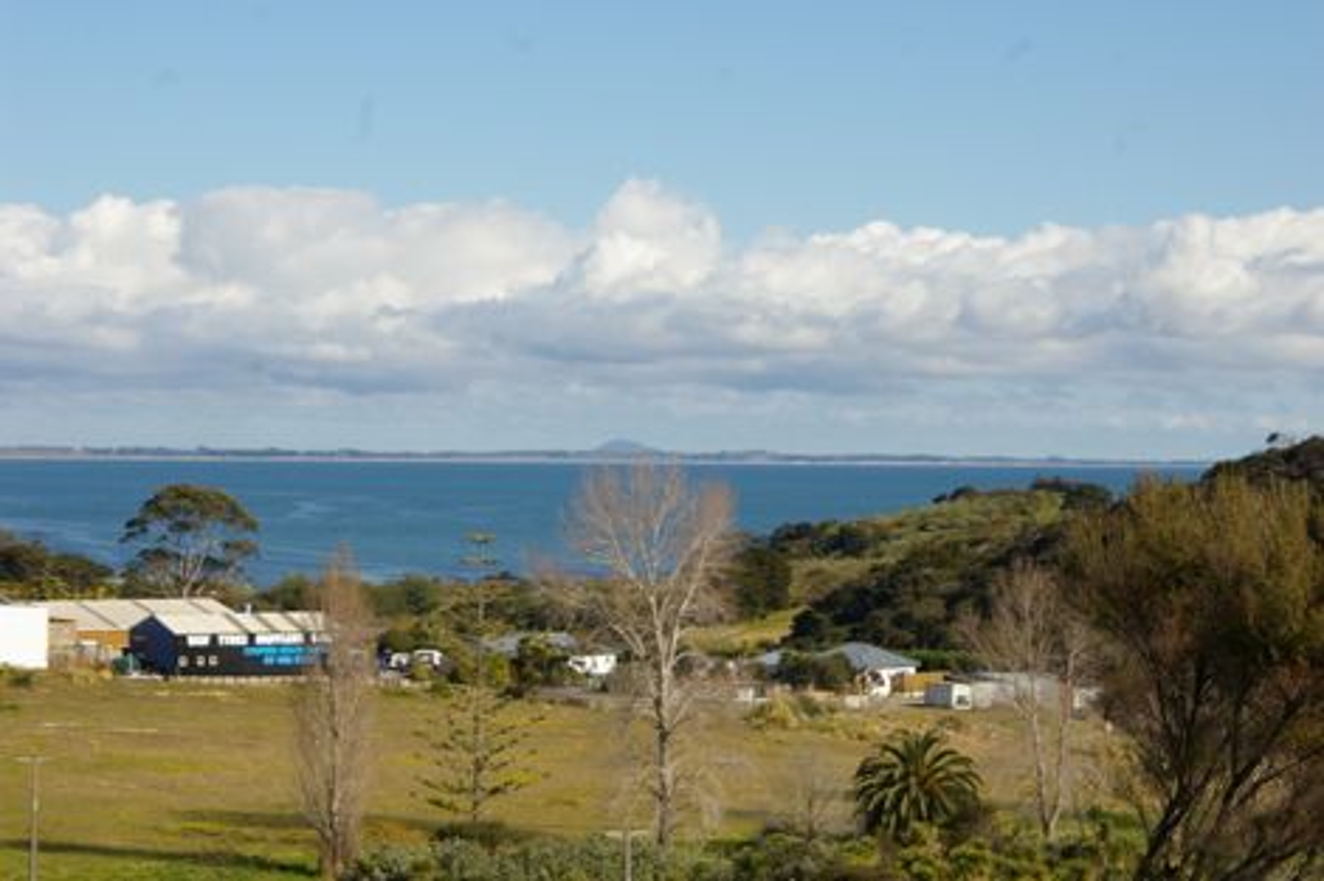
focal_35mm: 102
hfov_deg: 20.0
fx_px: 3750
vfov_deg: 13.4
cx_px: 662
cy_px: 440
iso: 200
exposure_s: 1/500
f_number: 9.5
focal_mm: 68
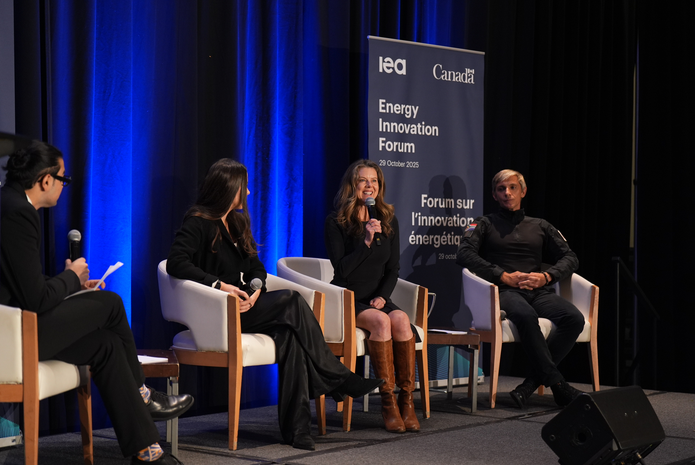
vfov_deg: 19.0
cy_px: 237
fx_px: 1391
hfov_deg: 28.0
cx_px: 338
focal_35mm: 72
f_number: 2.8
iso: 1600
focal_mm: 70
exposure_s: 1/250
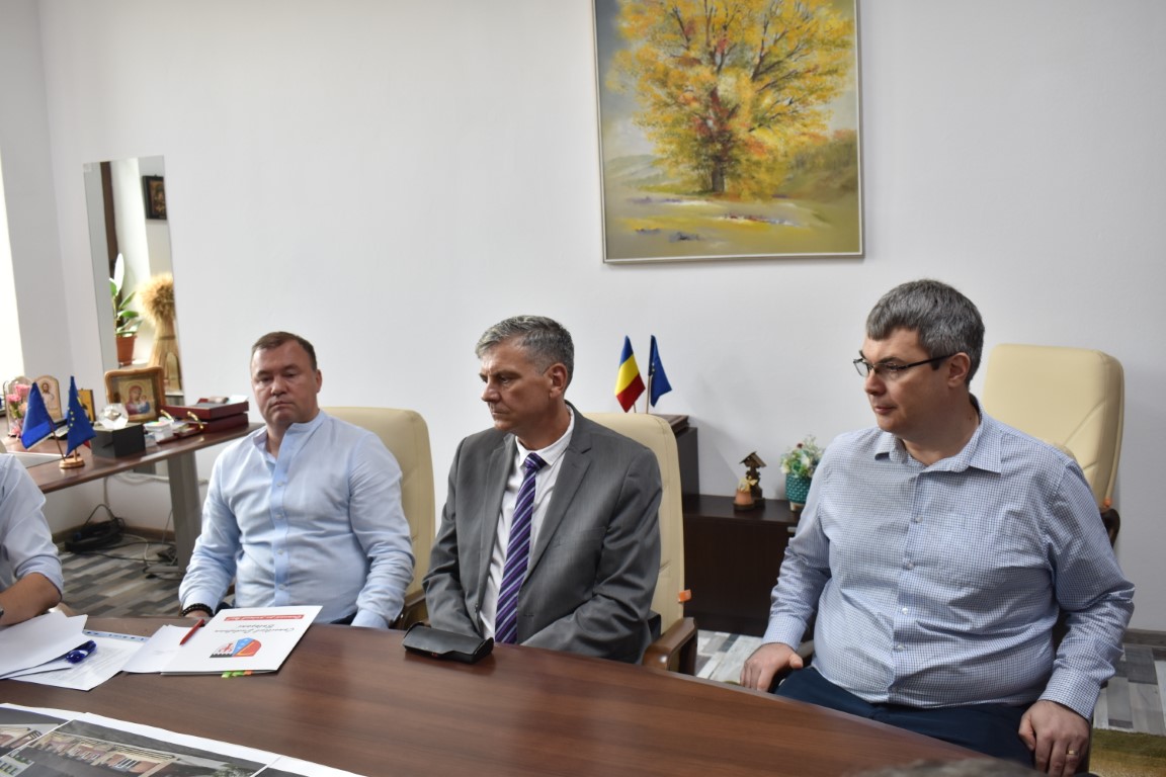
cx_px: 583
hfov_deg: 57.2
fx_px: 1069
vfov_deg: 40.0
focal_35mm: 33
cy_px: 388
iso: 400
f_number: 5
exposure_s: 1/100
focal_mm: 22
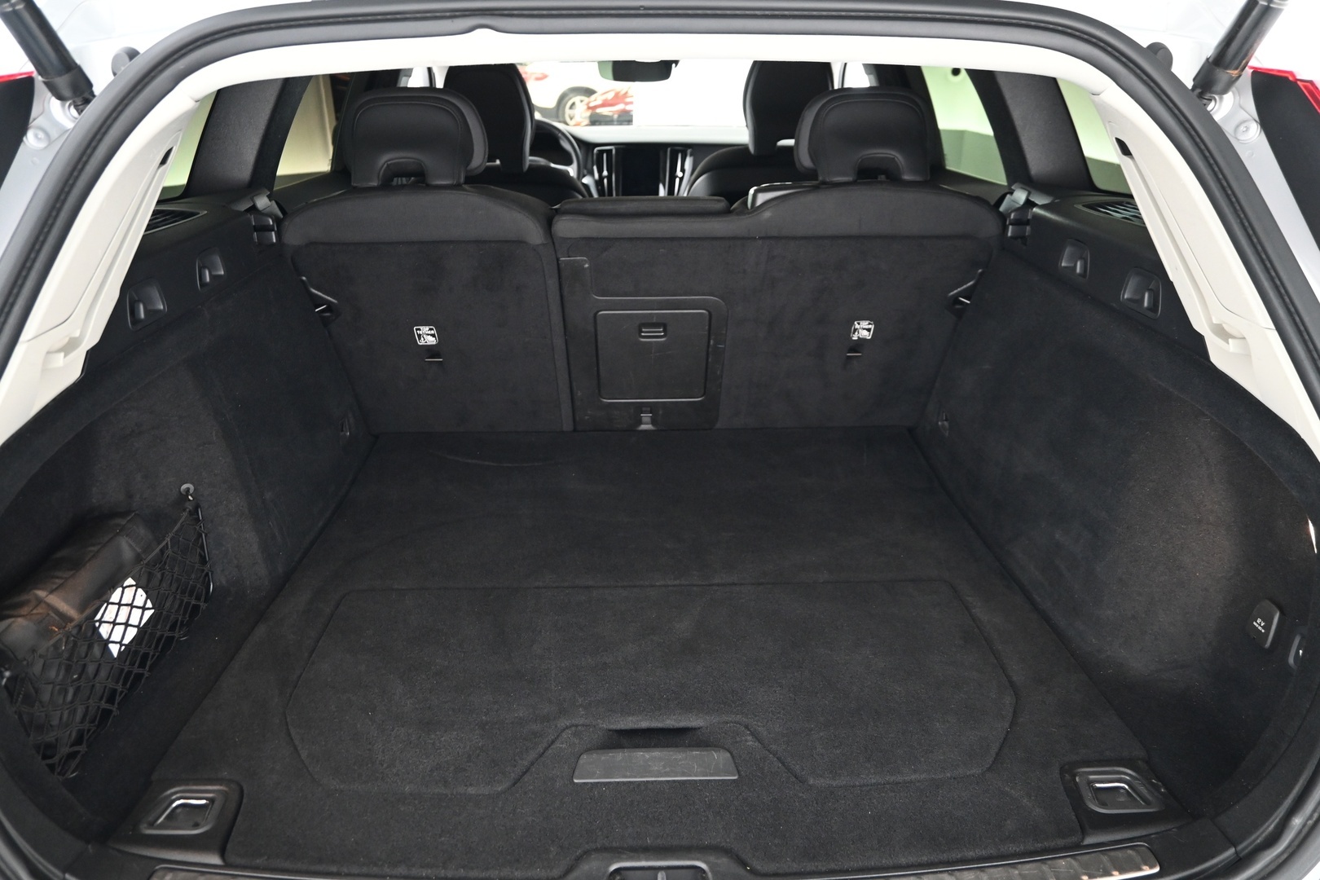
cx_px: 660
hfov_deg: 73.7
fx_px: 880
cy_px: 440
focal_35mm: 24
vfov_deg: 53.1
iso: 1600
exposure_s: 1/5
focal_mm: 16
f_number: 3.5
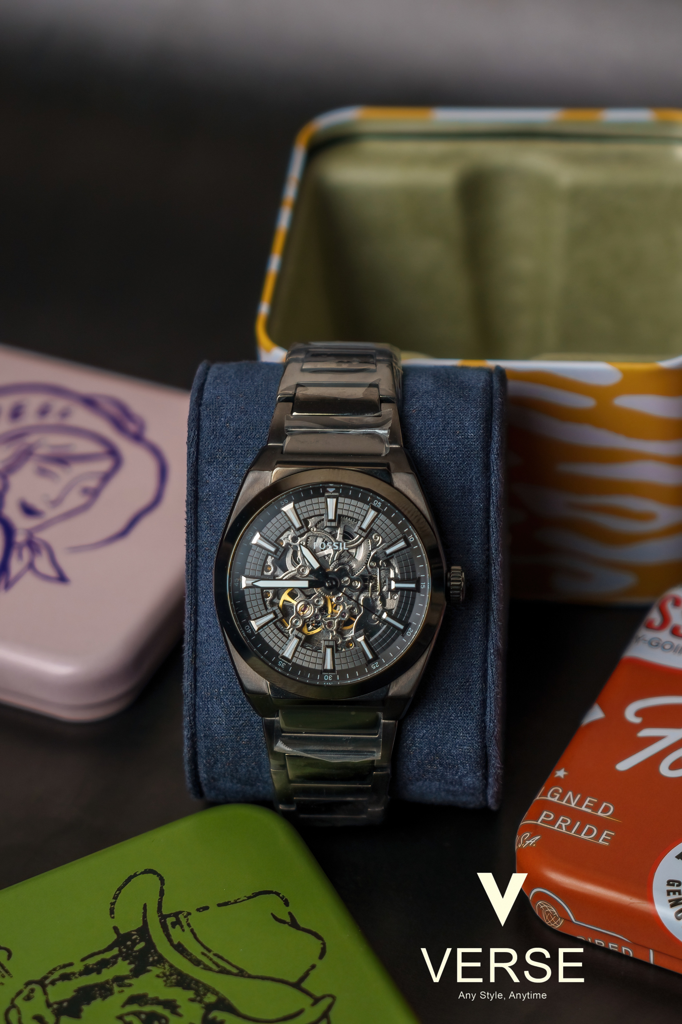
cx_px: 341
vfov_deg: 19.5
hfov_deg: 13.0
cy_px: 512
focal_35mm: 105
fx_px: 2984
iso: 160
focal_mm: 70
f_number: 4
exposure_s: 1/60
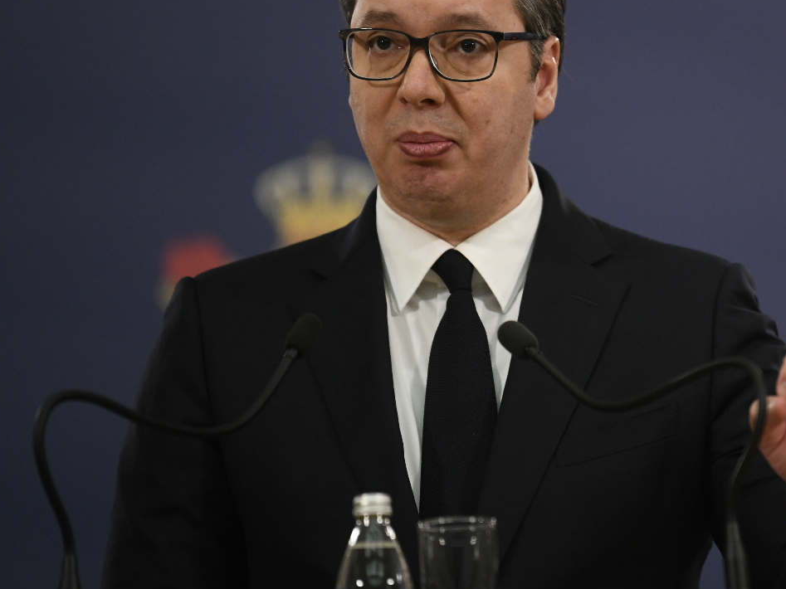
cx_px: 632
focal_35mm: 329
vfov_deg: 4.5
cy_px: 226
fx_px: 7469
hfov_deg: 6.0
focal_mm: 200
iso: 2000
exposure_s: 1/250
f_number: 2.8
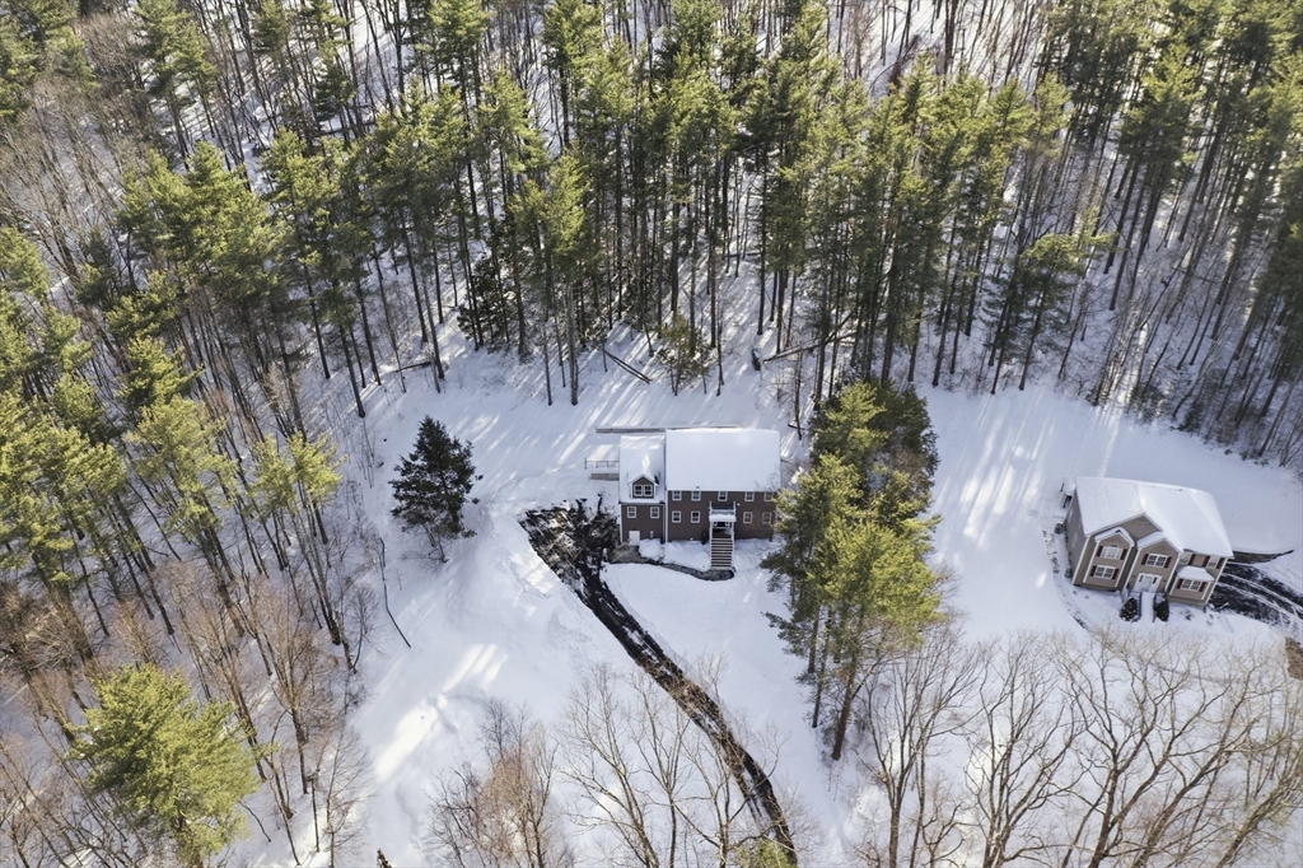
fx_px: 1013
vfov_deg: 46.4
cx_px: 652
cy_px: 434
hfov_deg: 65.5
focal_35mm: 28
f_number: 5
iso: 800
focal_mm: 10.3
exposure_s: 1/320
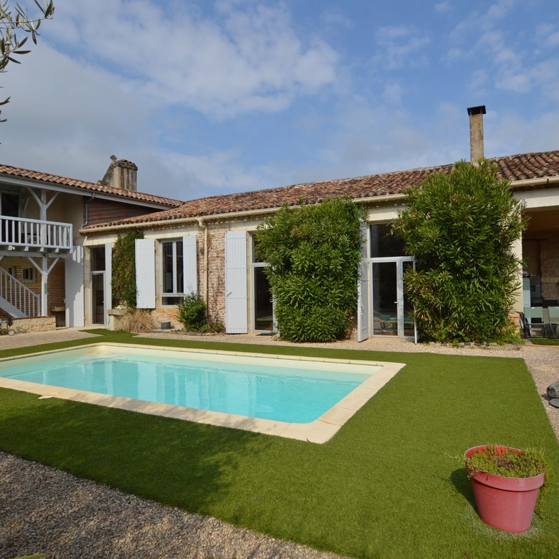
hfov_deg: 74.6
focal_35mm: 20
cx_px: 311
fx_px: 365
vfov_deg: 74.8
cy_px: 279
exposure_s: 1/320
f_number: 8
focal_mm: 10
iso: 100
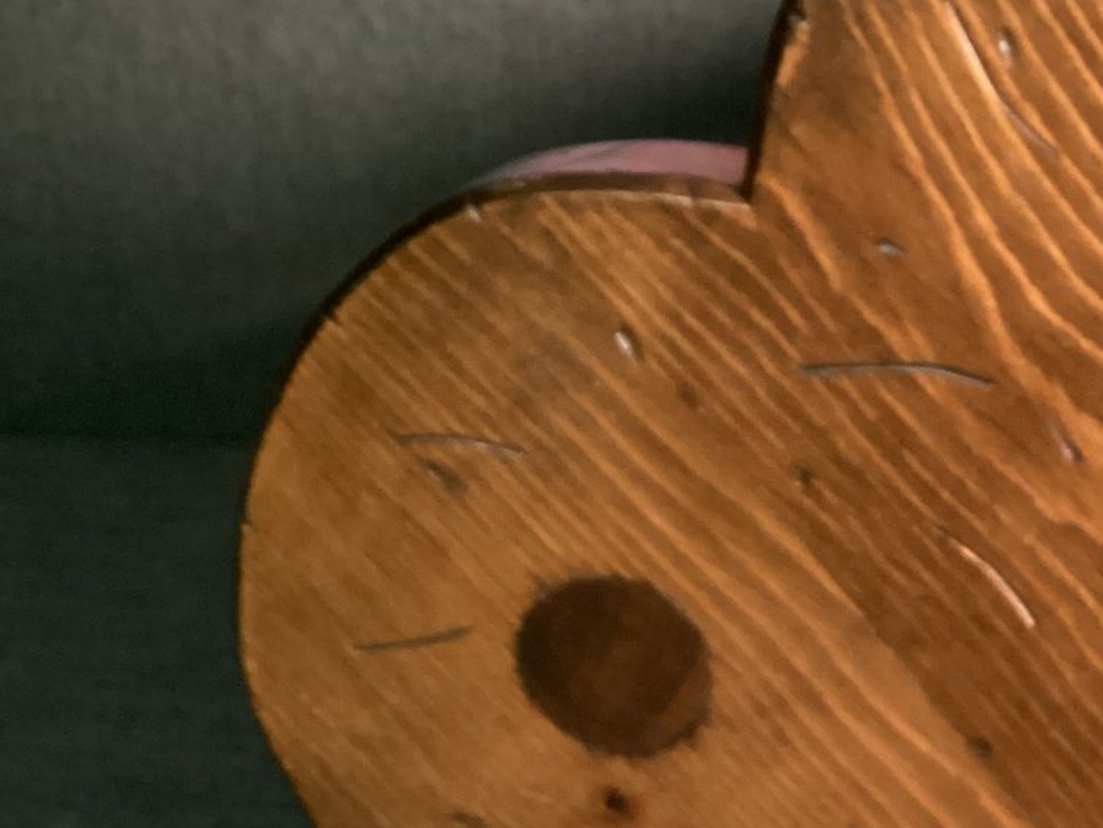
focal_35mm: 62
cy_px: 474
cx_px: 1044
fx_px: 1976
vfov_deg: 23.6
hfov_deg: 29.6
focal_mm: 3.3
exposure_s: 1/30
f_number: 2.4
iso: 500
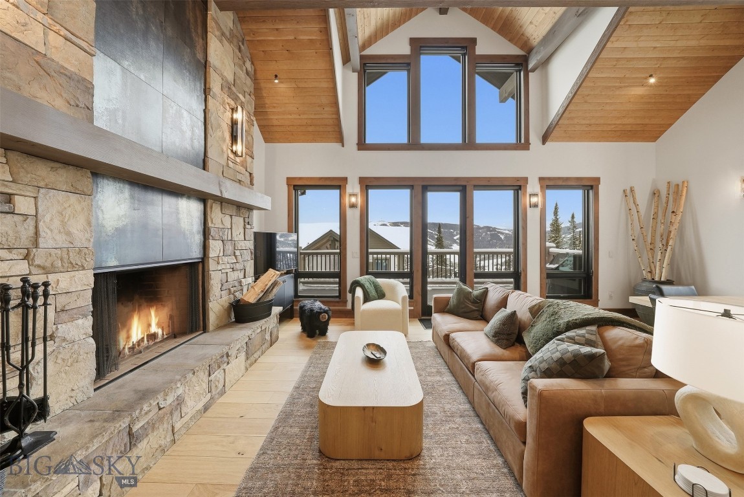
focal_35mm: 12
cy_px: 248
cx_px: 372
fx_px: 248
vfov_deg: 90.1
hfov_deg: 112.6
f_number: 7.1
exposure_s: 1/200
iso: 400
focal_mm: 12
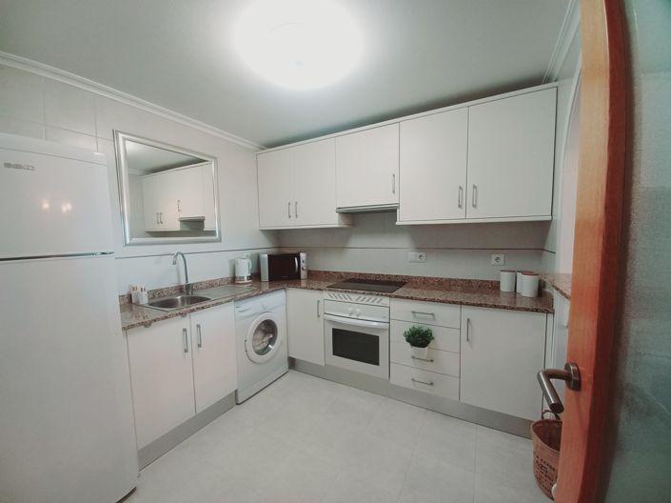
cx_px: 336
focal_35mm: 13
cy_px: 252
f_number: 2.2
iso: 100
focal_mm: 1.42
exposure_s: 1/50
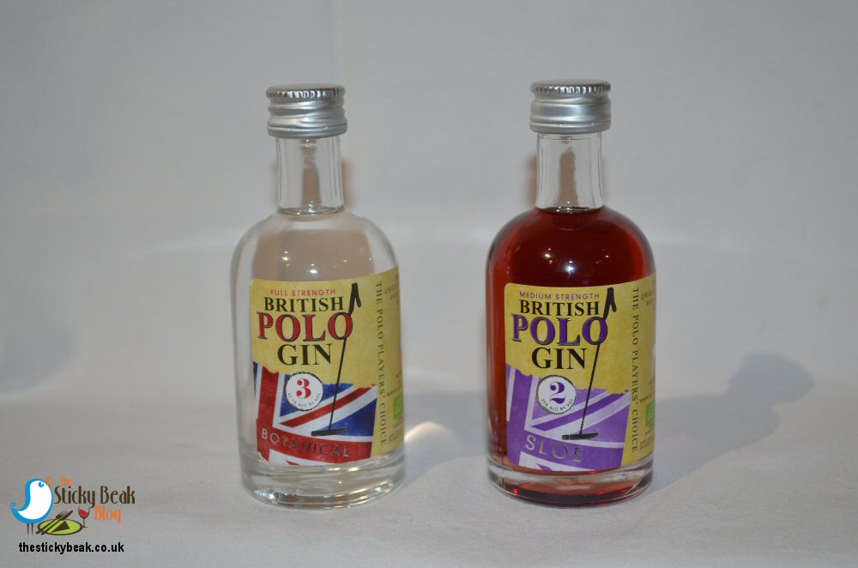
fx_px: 1355
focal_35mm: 57
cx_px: 429
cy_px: 284
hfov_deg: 35.1
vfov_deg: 23.7
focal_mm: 38
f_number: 5
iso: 720
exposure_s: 1/60
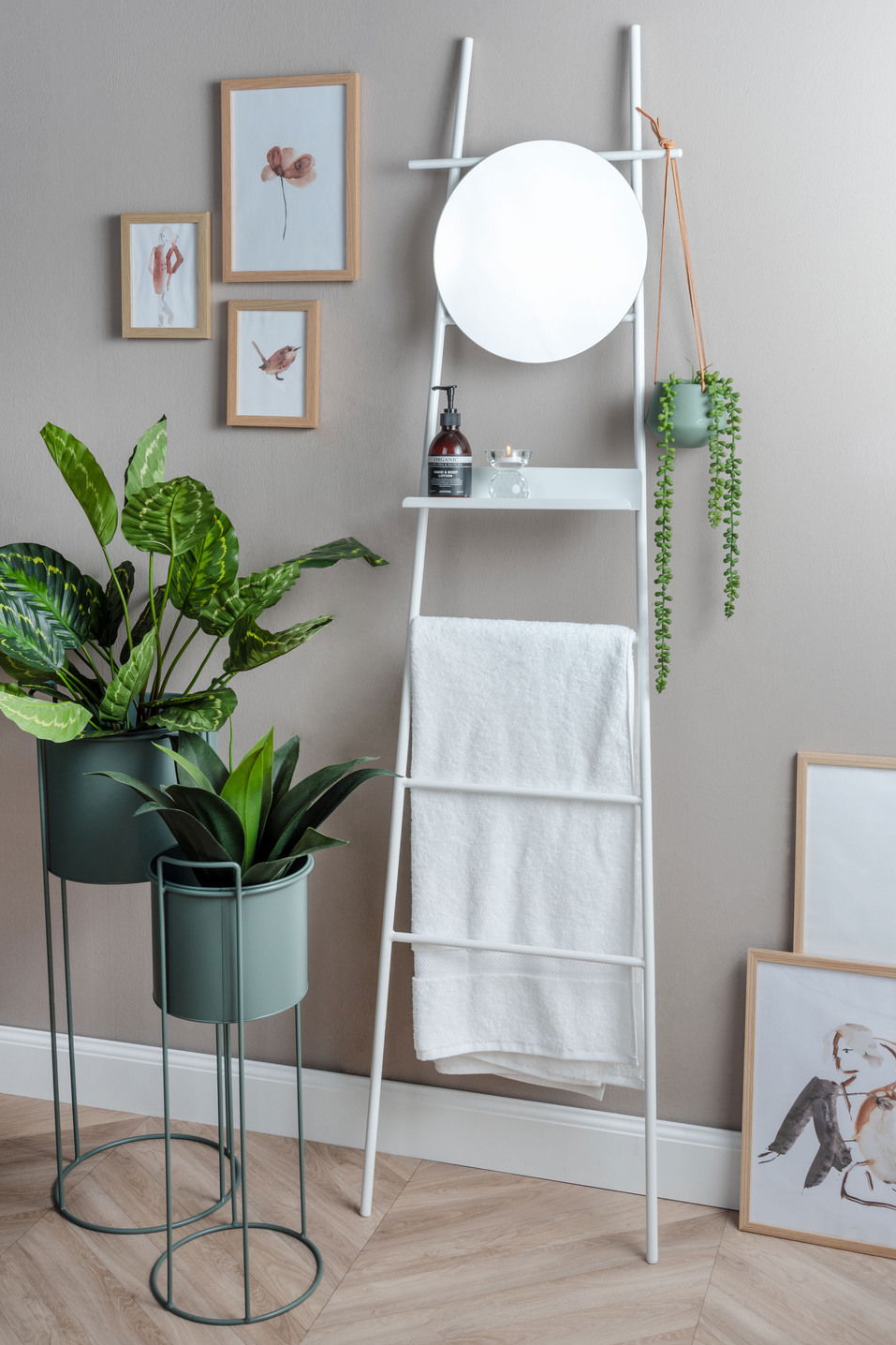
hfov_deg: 34.2
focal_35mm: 39
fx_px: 1456
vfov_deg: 49.5
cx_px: 463
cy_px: 695
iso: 200
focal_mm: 35
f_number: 13
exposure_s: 1/15
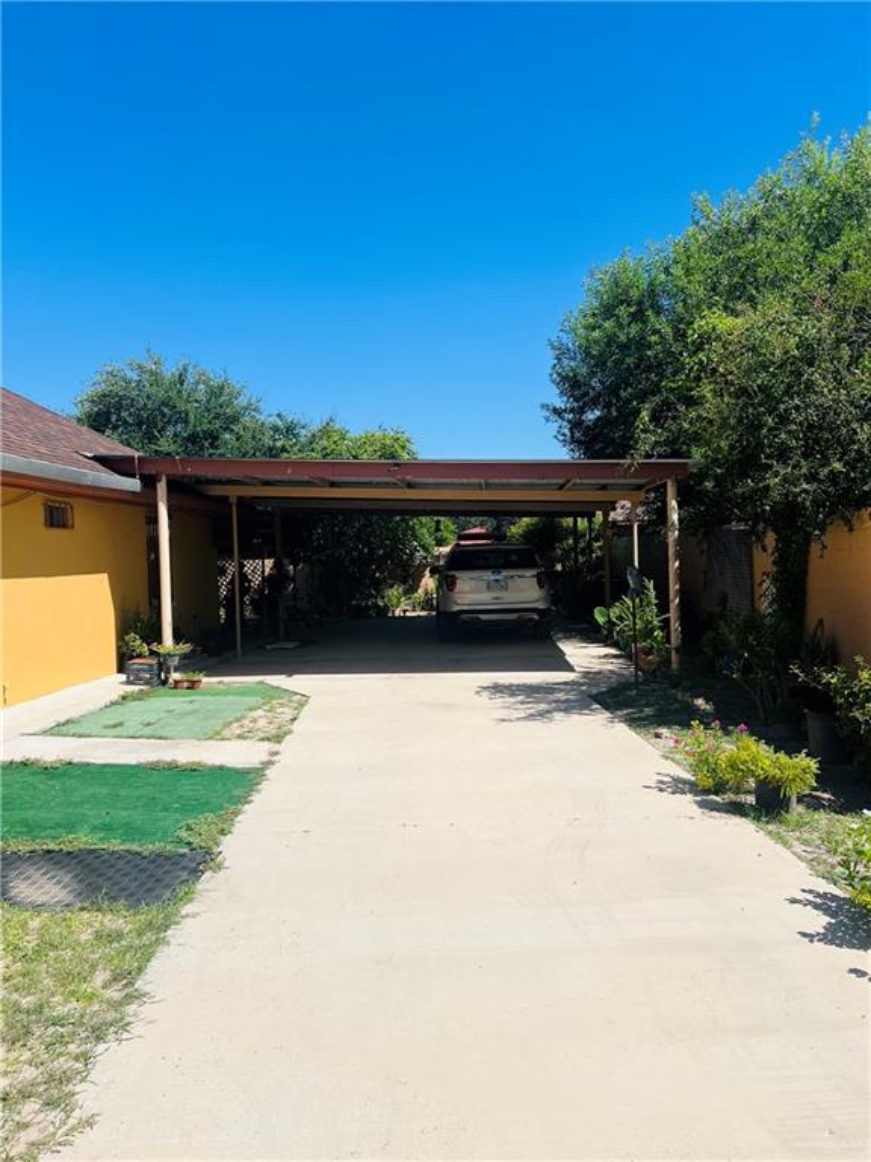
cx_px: 436
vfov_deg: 67.3
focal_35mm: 26
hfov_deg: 53.1
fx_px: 872
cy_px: 581
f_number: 1.5
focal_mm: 5.7
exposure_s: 1/6211
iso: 50
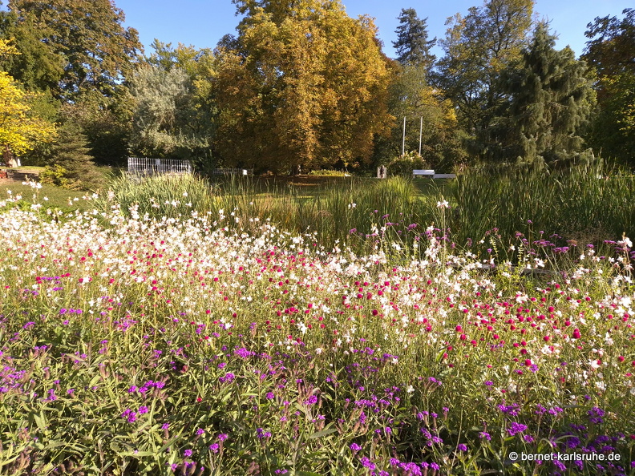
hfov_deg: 73.9
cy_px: 238
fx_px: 422
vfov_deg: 58.9
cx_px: 318
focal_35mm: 23
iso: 250
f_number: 1.8
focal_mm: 5.4
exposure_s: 1/3000
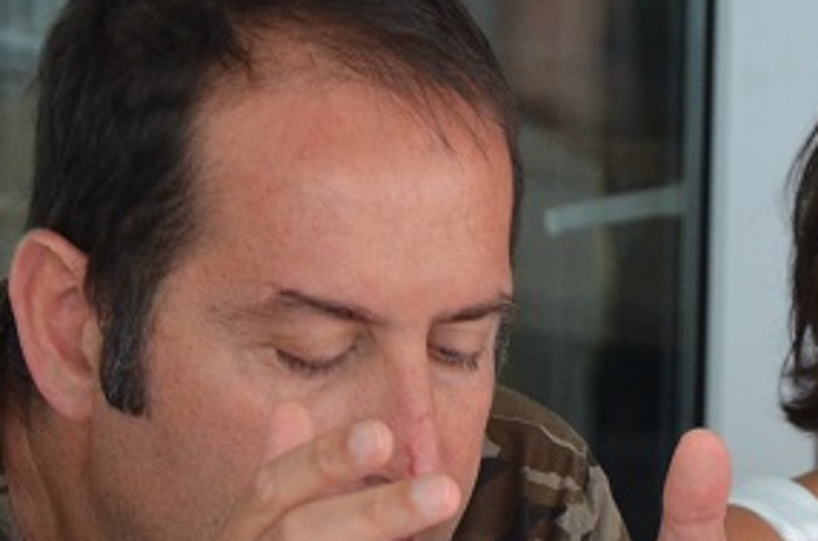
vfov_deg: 3.7
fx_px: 8316
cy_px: 515
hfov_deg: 5.6
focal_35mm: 367
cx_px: 686
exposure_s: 1/30
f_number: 5.3
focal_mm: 70
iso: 1250
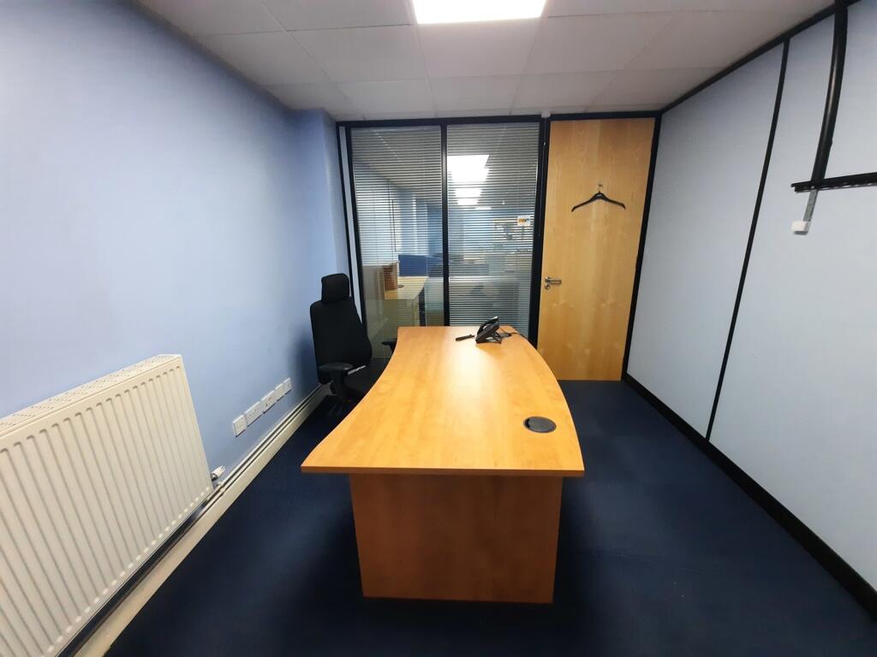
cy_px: 328
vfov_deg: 89.9
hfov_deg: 106.2
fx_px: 329
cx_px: 438
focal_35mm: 13
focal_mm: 1.74
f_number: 2.2
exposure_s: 1/33
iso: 200
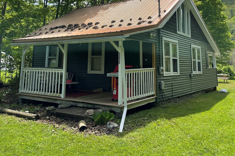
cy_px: 19
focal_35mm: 35
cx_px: 117
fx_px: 228
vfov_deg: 35.9
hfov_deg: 54.4
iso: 32
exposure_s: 1/3086
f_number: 1.6
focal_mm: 5.1
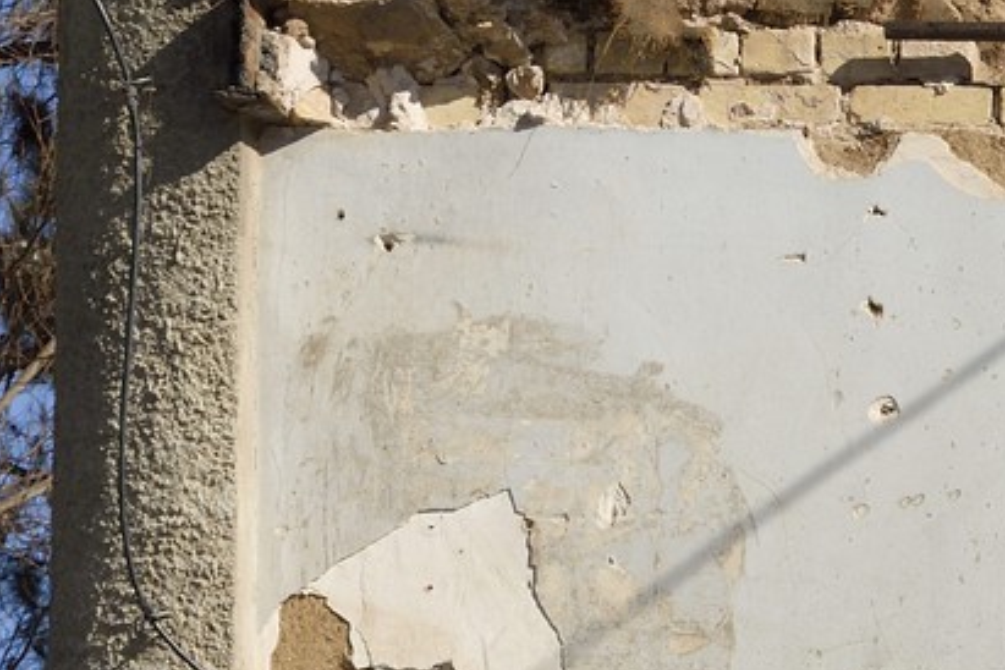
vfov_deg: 6.2
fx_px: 6085
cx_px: 1880
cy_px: 1245
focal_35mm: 218
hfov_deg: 9.0
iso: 200
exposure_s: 1/250
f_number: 13
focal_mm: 56
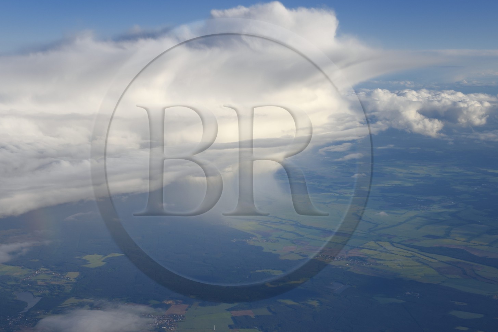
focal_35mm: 55
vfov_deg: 24.6
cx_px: 230
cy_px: 160
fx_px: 761
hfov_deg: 36.2
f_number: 7.1
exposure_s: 1/800
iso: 200
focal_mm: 50
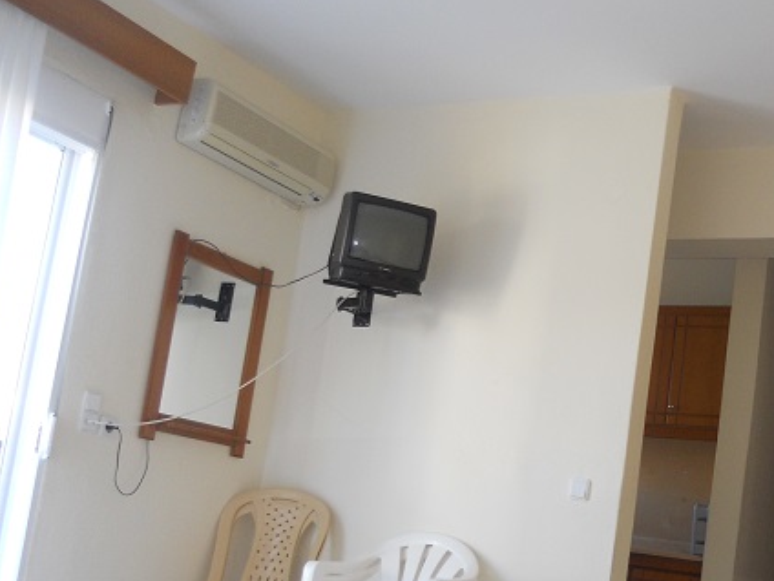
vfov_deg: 28.4
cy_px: 369
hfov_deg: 36.9
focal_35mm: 51
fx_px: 1140
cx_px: 542
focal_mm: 4.9
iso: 125
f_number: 3.2
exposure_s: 1/30
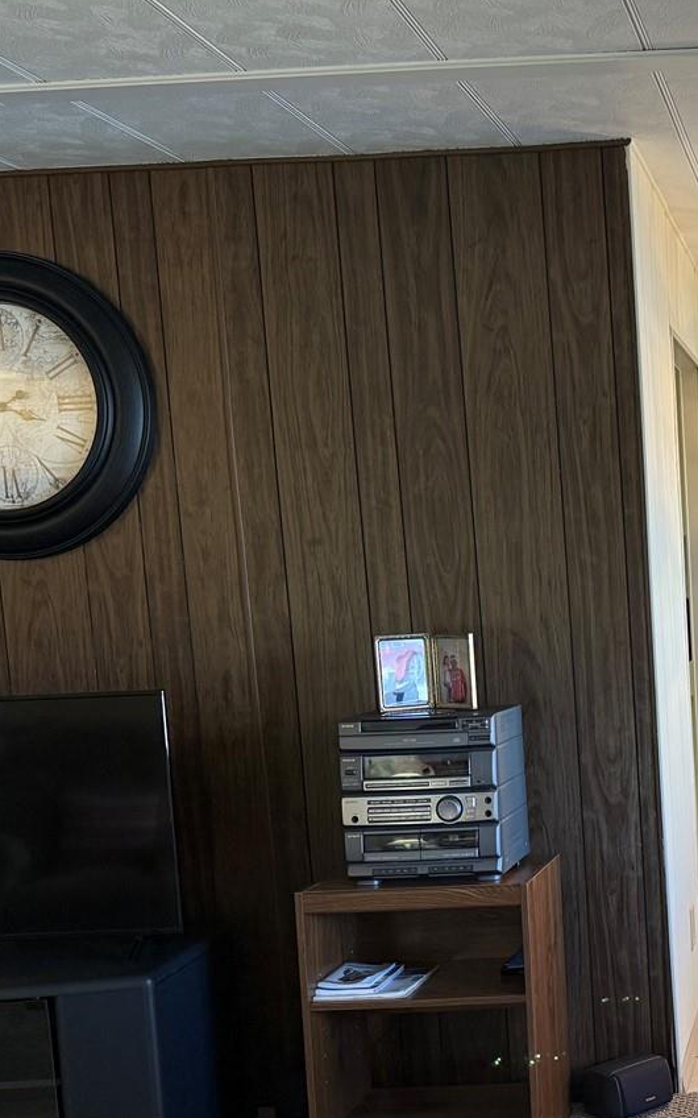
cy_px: 733
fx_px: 1461
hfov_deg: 24.8
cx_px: 795
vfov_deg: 41.4
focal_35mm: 48
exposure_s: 1/60
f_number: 1.78
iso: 200
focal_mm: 6.76
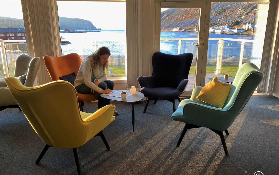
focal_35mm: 28
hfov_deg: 66.5
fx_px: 213
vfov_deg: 44.5
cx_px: 141
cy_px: 94
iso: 50
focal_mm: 4.25
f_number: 1.8
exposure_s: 1/100
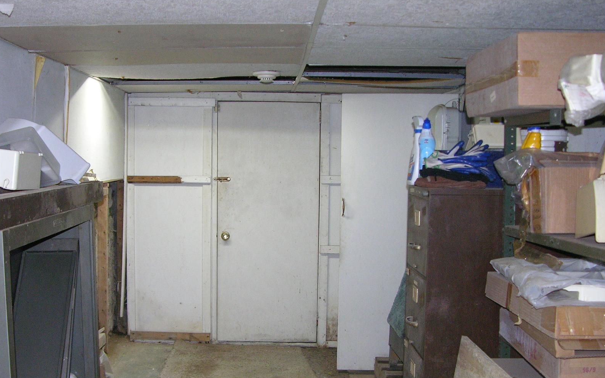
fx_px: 791
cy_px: 254
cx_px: 247
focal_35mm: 48
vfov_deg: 26.7
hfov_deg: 41.7
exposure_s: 1/60.1
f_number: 2.8
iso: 200
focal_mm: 8.9
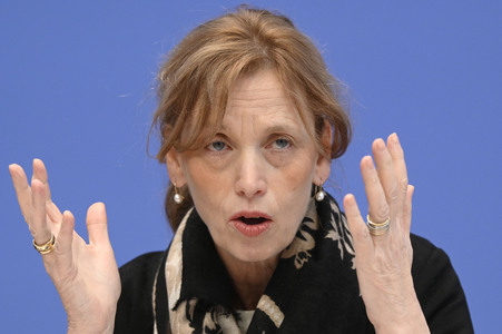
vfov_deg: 8.1
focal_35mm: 170
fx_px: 2369
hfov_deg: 12.1
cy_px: 167
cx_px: 251
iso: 4000
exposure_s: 1/500
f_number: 5.6
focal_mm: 170
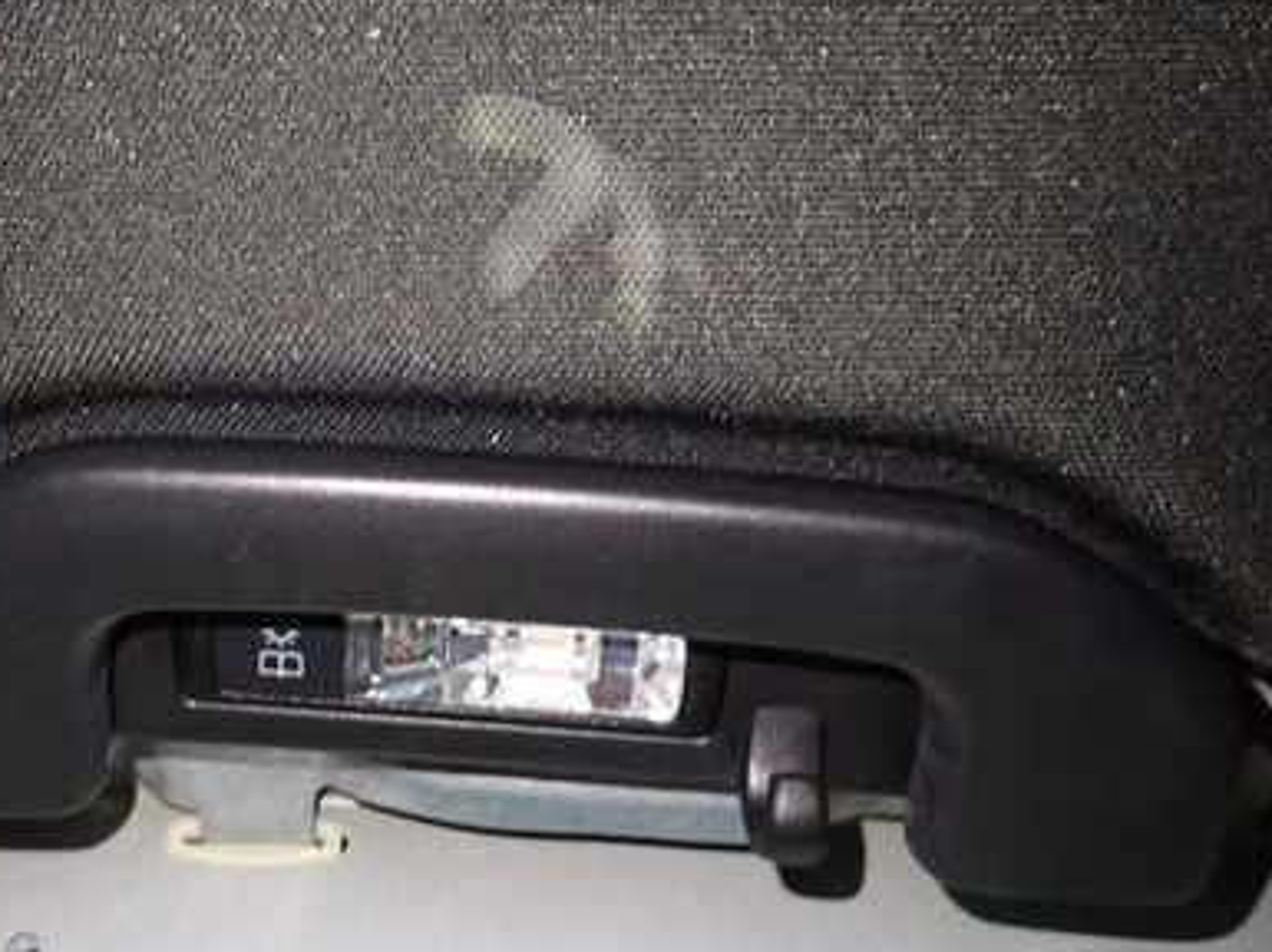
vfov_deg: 36.7
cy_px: 512
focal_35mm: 39
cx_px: 472
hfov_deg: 47.4
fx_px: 1432
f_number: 2
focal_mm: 4.5
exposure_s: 1/30
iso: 640
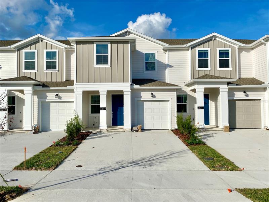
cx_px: 134
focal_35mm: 26
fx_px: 202
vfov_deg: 53.1
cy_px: 101
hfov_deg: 67.3
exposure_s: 1/6757
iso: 32
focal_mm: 4.25
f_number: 1.8
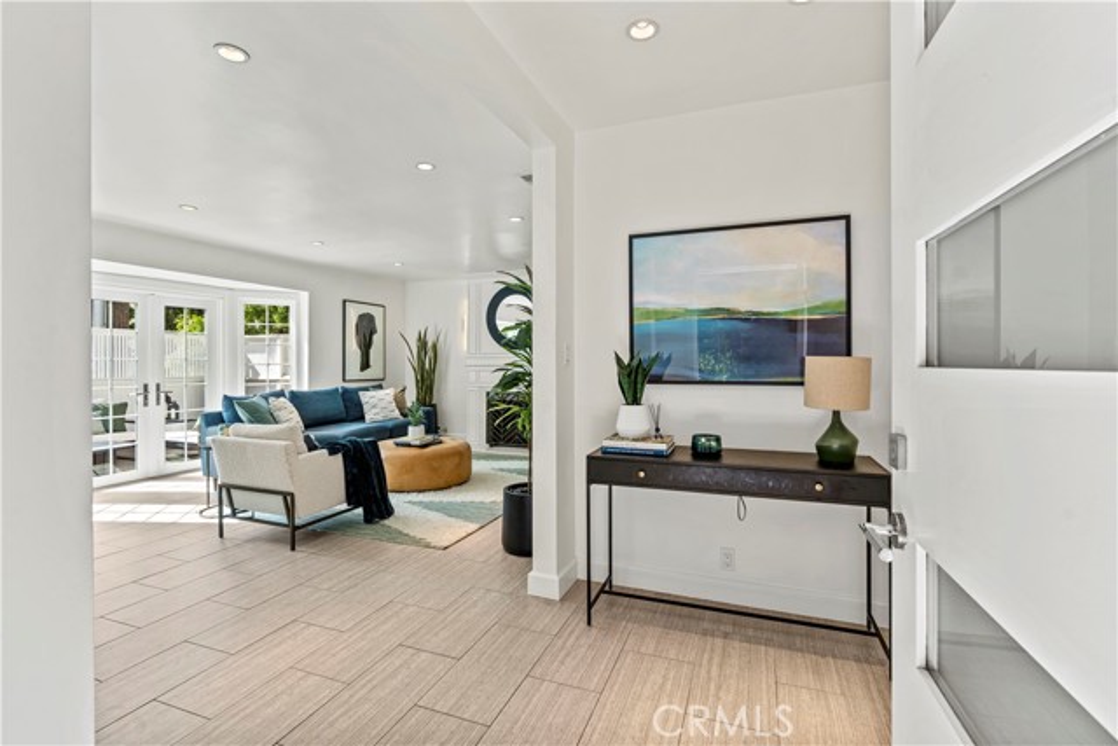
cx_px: 559
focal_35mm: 16
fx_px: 497
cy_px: 373
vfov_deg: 73.8
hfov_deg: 96.7
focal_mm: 16
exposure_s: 1/5
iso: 100
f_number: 7.1
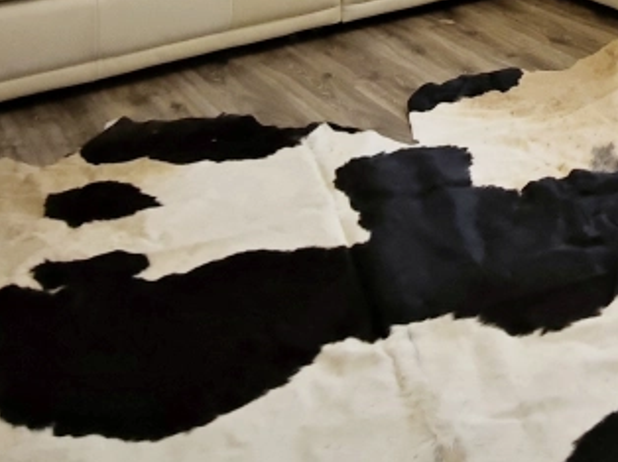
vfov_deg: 20.5
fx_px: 999
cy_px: -308
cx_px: 675
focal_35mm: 56
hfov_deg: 30.8
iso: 100
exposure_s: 1/50
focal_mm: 2.16
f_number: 2.2
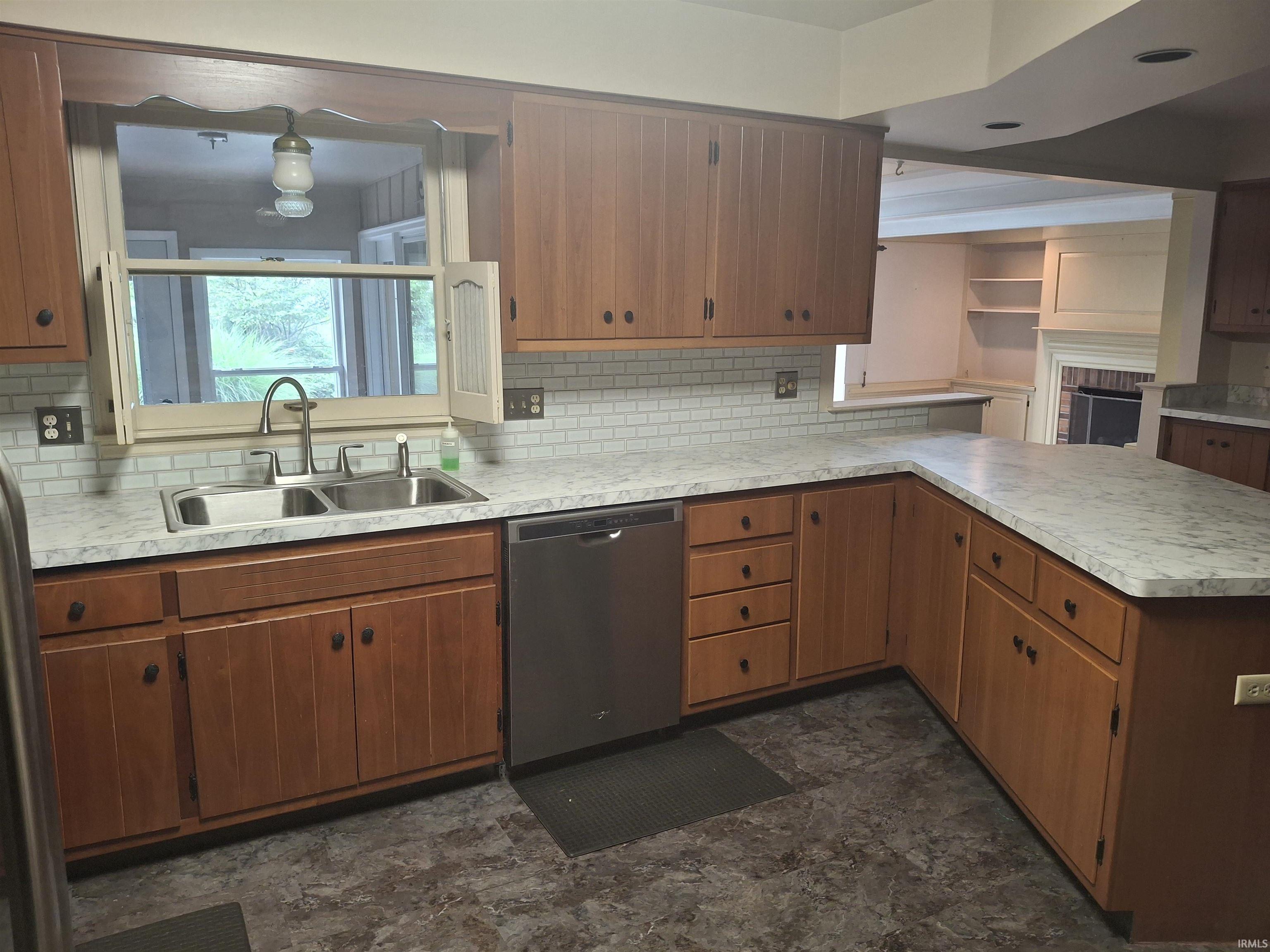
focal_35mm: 25
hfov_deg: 69.4
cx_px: 635
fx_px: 917
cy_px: 476
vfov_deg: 54.9
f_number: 1.8
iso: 320
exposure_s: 1/50
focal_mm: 4.69
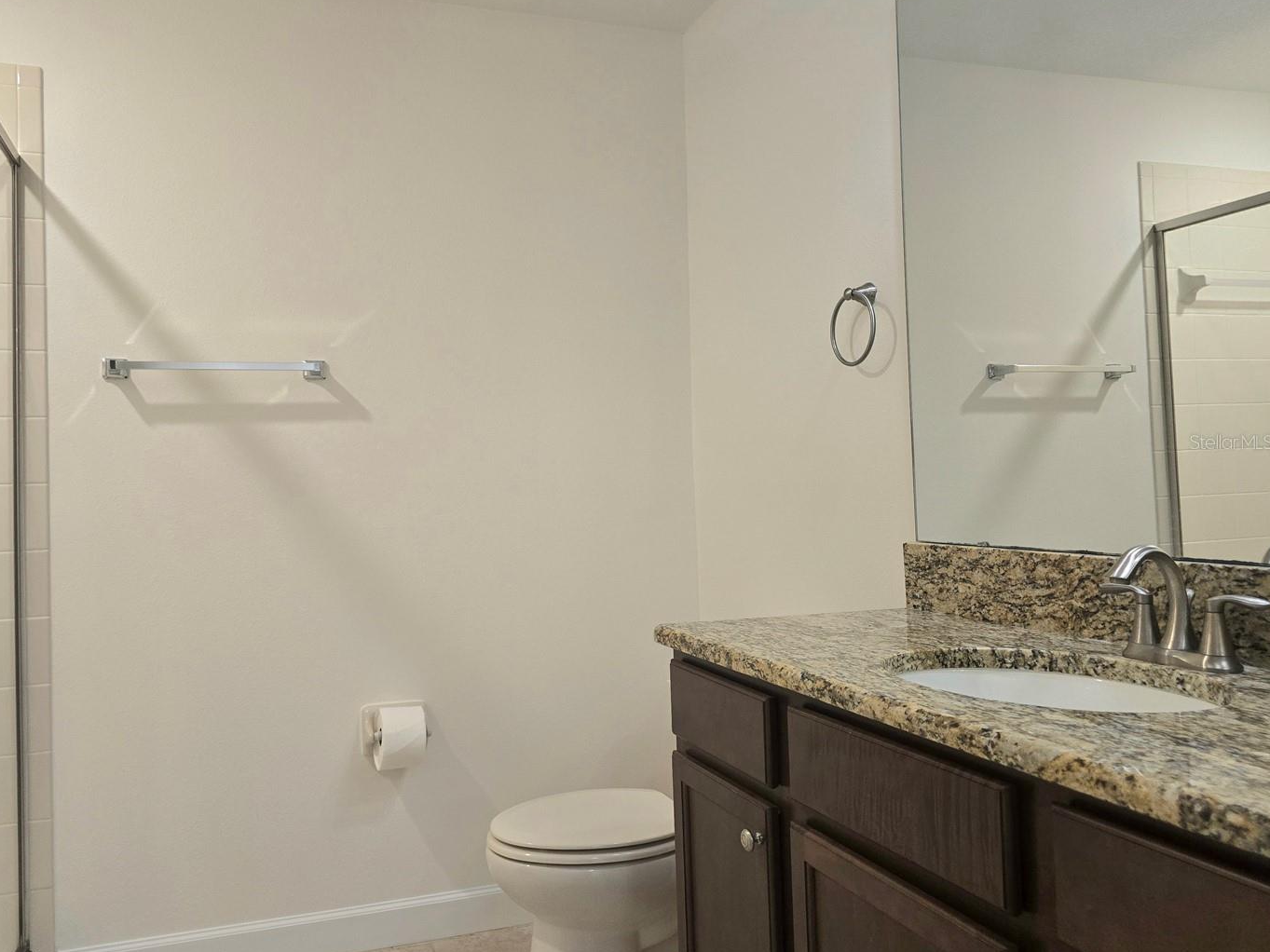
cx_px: 532
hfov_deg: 64.9
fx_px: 990
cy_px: 442
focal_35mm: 27
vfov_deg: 51.3
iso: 320
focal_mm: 6.3
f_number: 1.7
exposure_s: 1/120
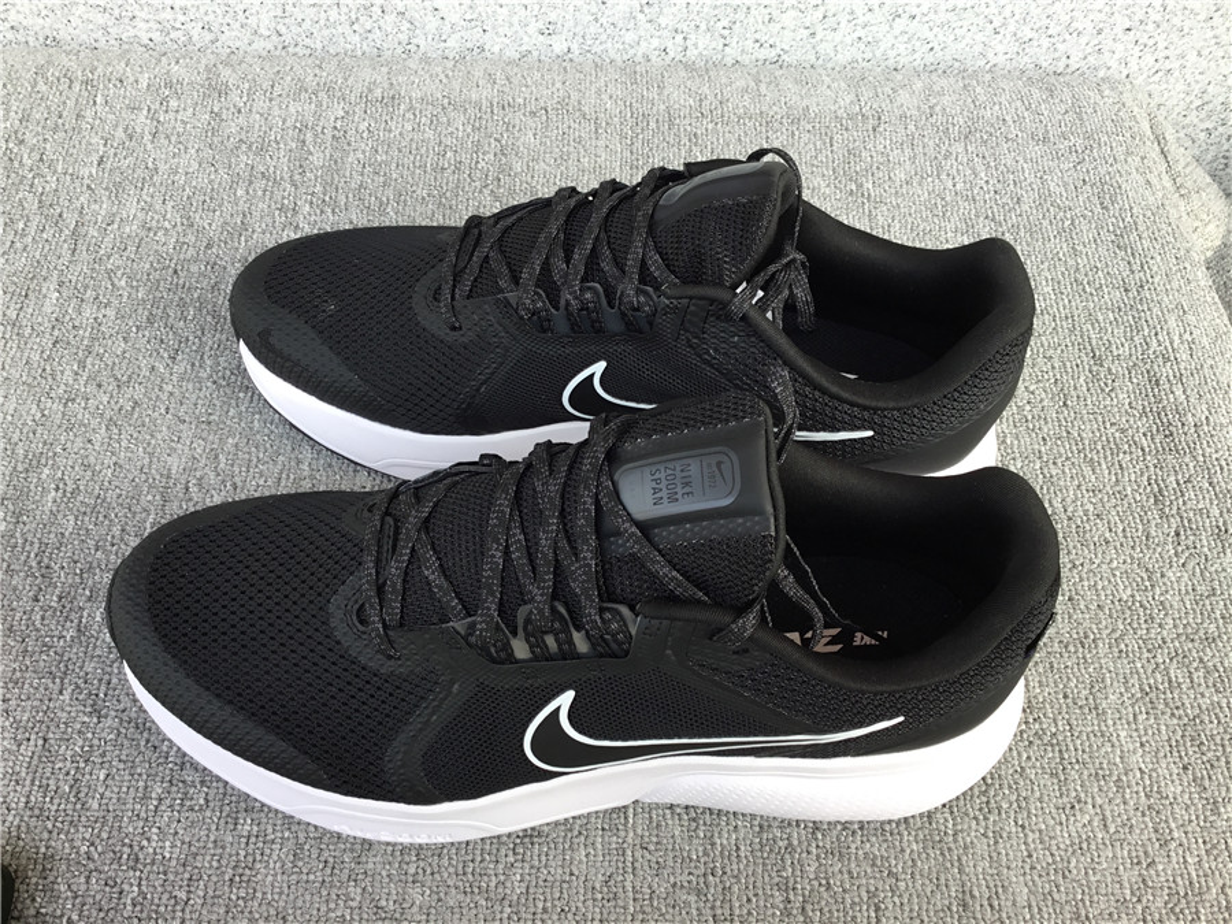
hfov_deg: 58.4
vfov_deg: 45.4
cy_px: 462
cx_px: 616
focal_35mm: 31
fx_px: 1103
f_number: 2.4
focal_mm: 3.3
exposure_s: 1/129
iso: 25
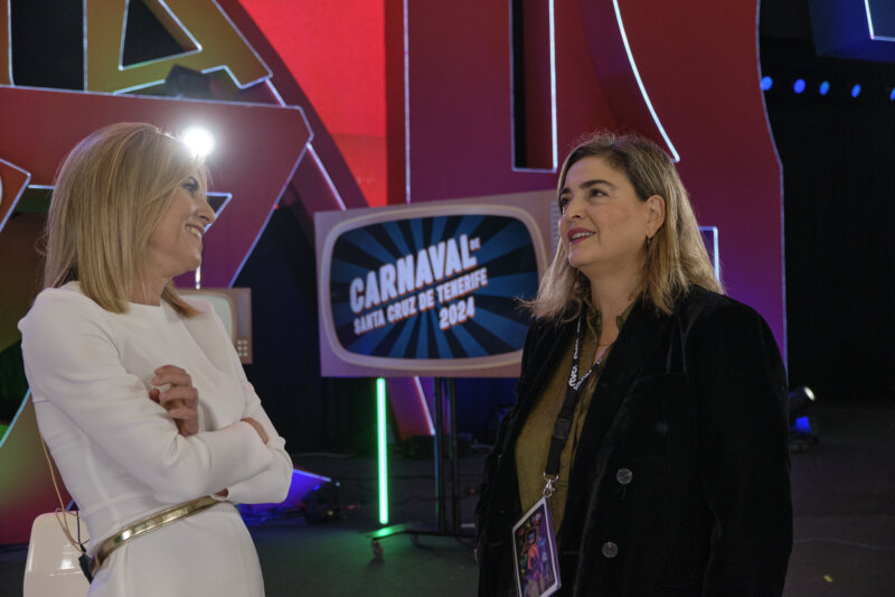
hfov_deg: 46.4
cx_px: 448
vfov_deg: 31.9
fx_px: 1044
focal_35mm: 42
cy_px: 298
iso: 1250
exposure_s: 1/500
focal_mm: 27.7
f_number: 3.2
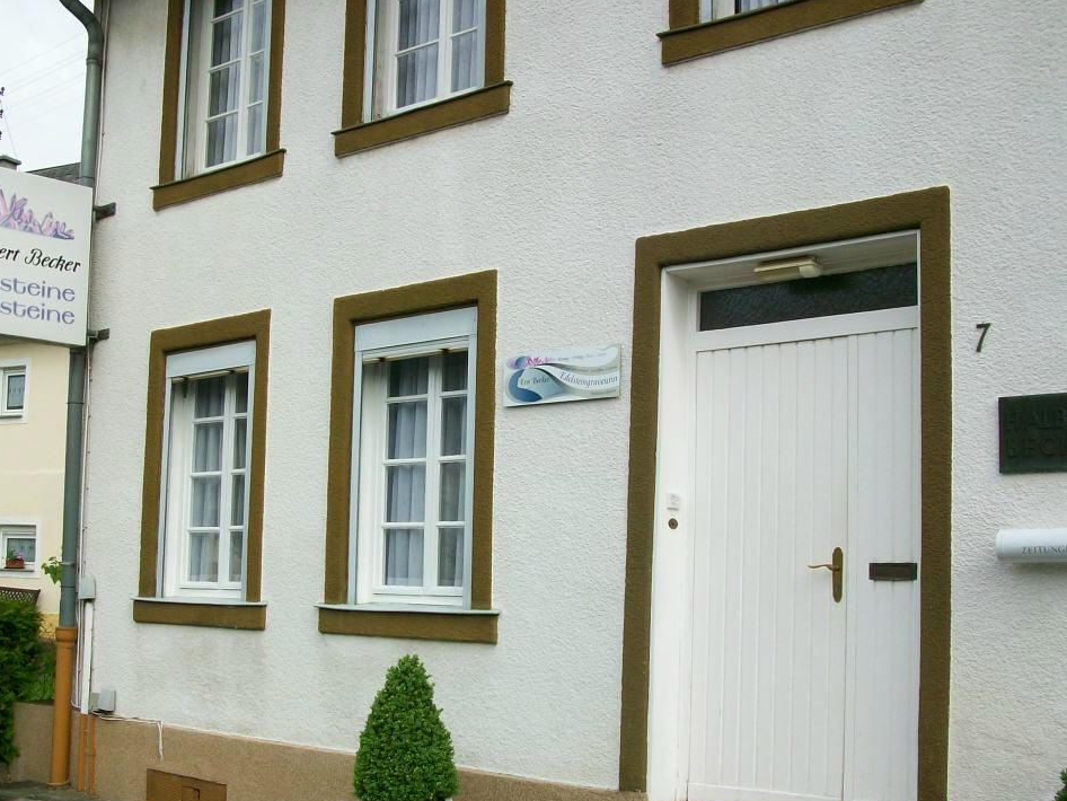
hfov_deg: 41.2
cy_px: 448
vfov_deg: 31.5
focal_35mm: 46
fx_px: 1418
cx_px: 508
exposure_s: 1/255
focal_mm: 5.7
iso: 80
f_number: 5.5
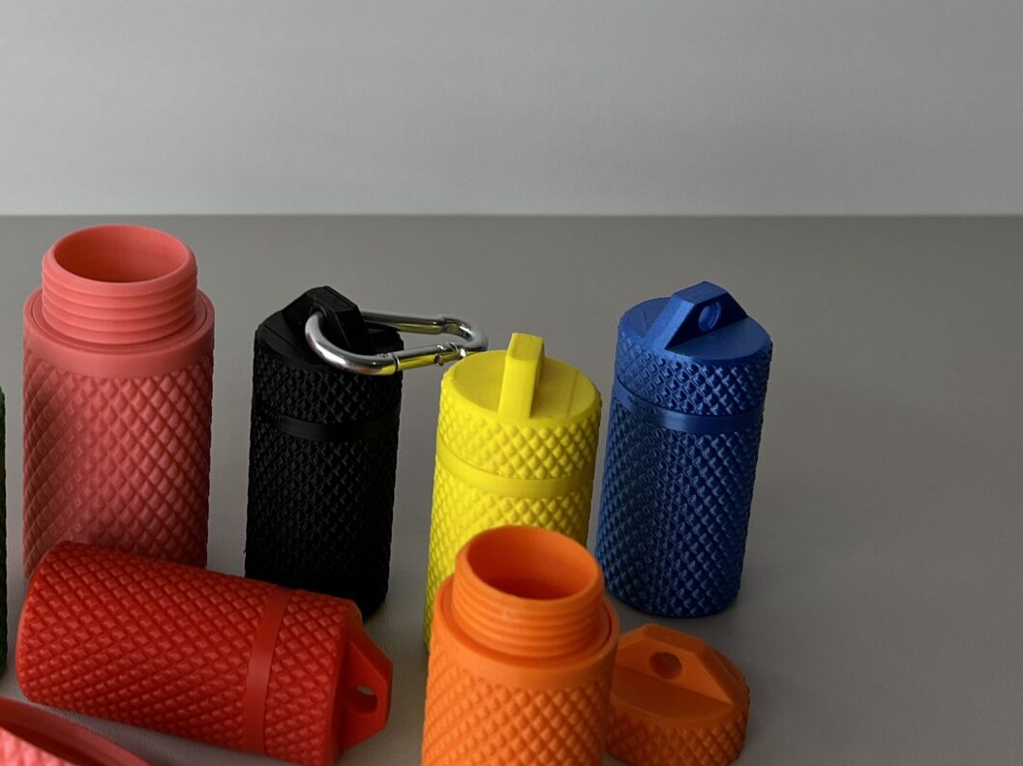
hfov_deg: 29.7
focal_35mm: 63
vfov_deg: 22.6
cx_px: 138
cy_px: 45
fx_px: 1861
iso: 50
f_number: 1.5
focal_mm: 5.7
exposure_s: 1/575
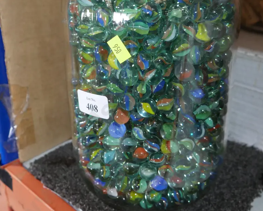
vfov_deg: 35.5
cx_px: 131
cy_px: 82
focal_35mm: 42
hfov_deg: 43.8
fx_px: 327
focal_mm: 16
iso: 640
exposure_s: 1/60
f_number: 3.6
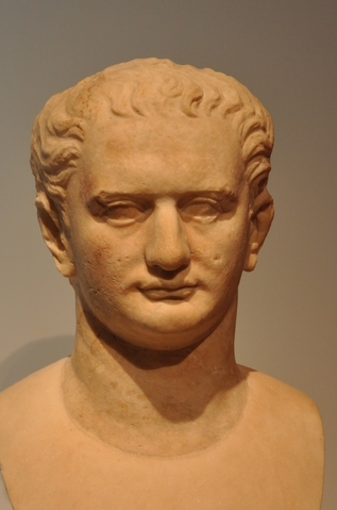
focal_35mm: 83
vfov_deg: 24.5
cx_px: 165
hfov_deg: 16.4
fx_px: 1171
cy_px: 313
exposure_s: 1/125
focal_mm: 40
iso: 500
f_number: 5.6
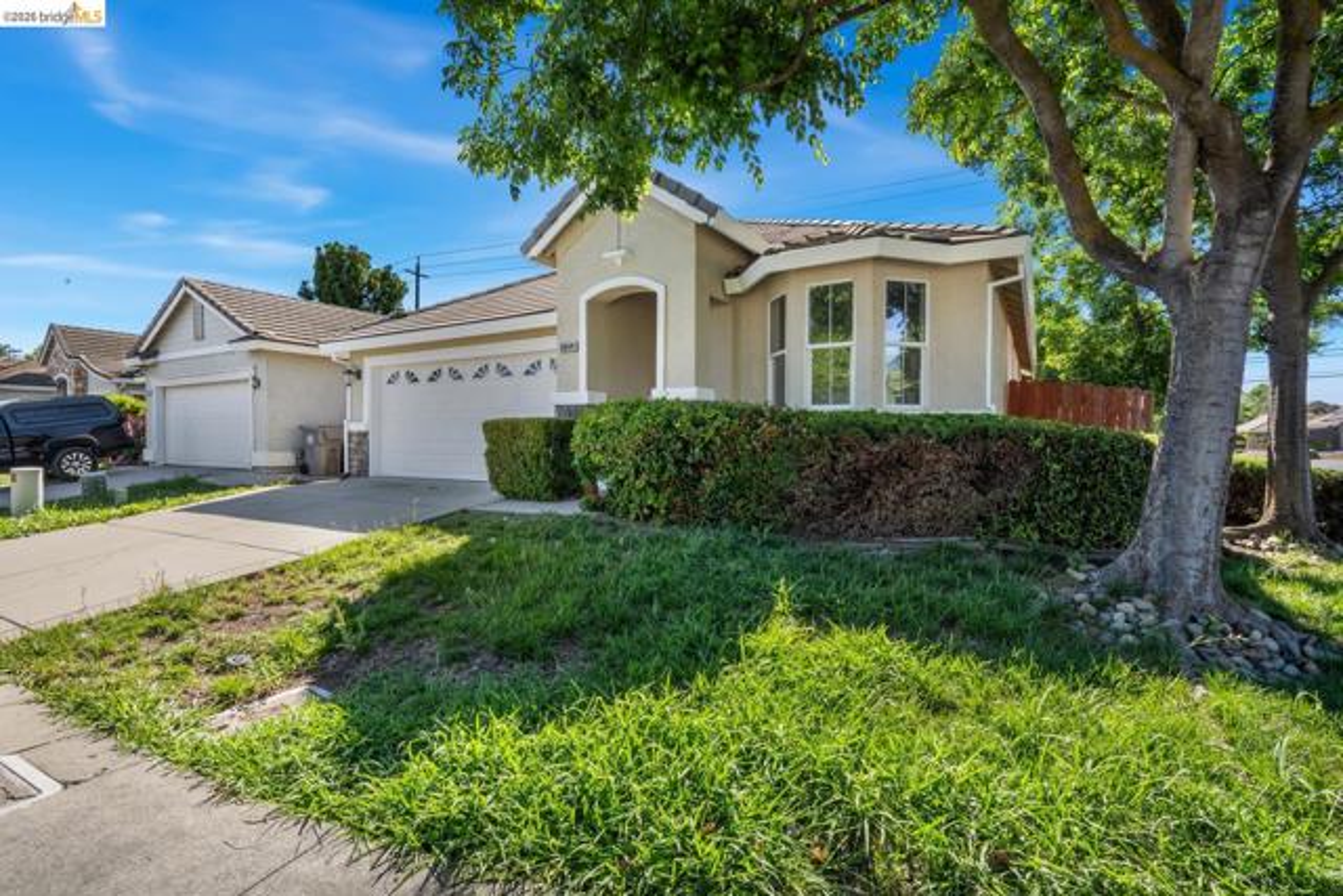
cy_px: 448
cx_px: 672
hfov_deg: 96.7
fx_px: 597
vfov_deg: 73.8
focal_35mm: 16
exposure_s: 1/125
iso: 400
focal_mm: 16
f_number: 14
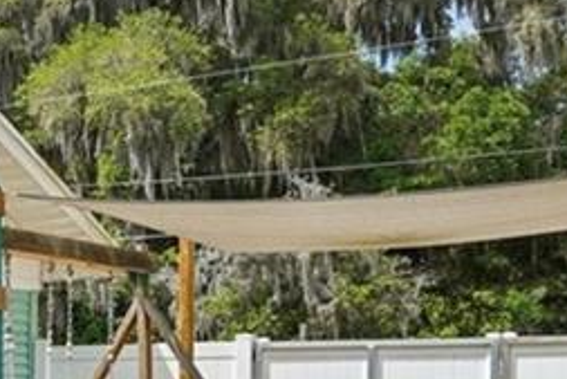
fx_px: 1592
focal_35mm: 101
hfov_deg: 15.1
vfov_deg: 13.4
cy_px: 357
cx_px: -659
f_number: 8
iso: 50
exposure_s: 1/200
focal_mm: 16
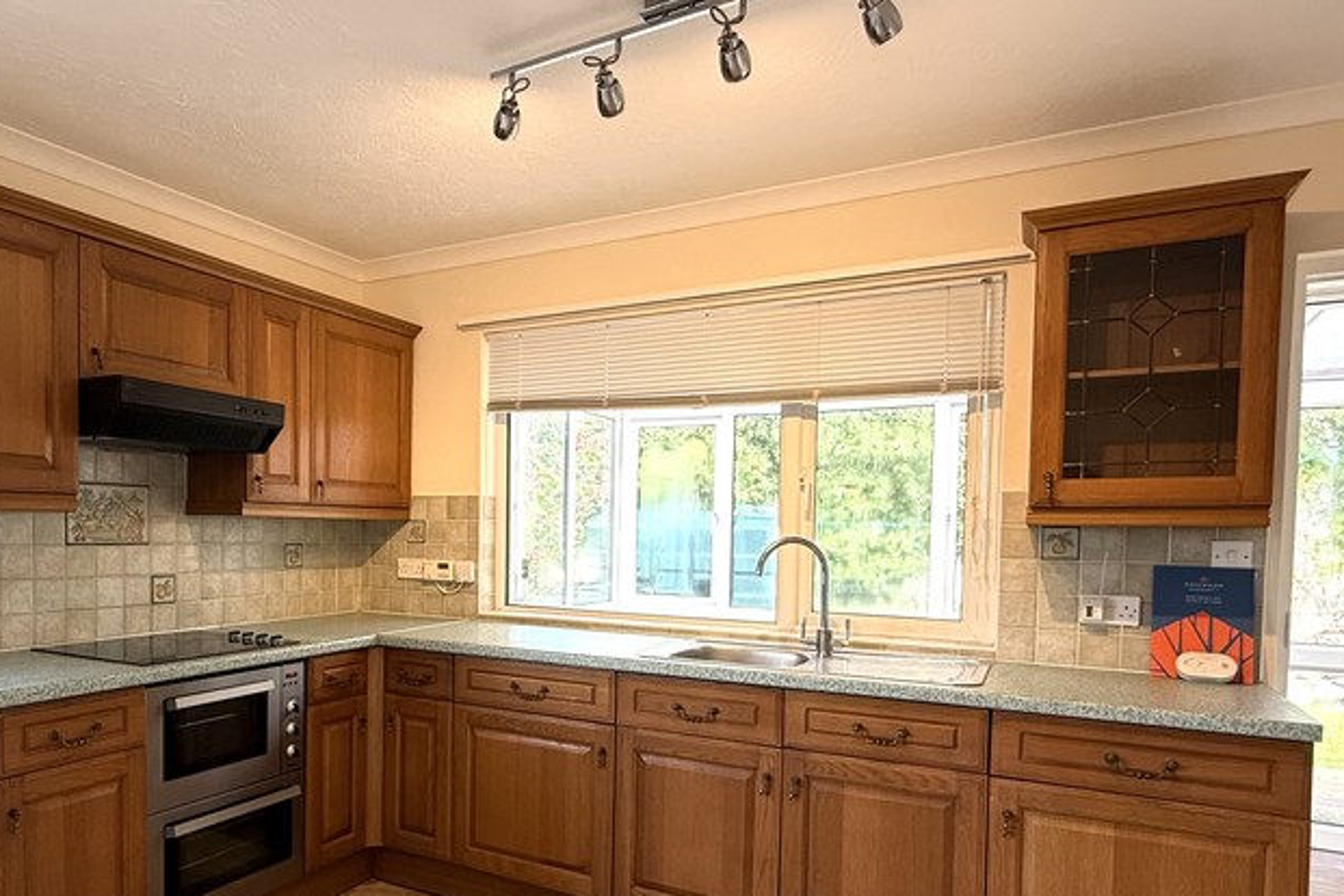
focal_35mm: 24
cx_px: 524
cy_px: 565
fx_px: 896
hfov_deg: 72.8
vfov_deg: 52.5
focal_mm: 2.22
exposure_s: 1/99
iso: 100
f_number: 2.2
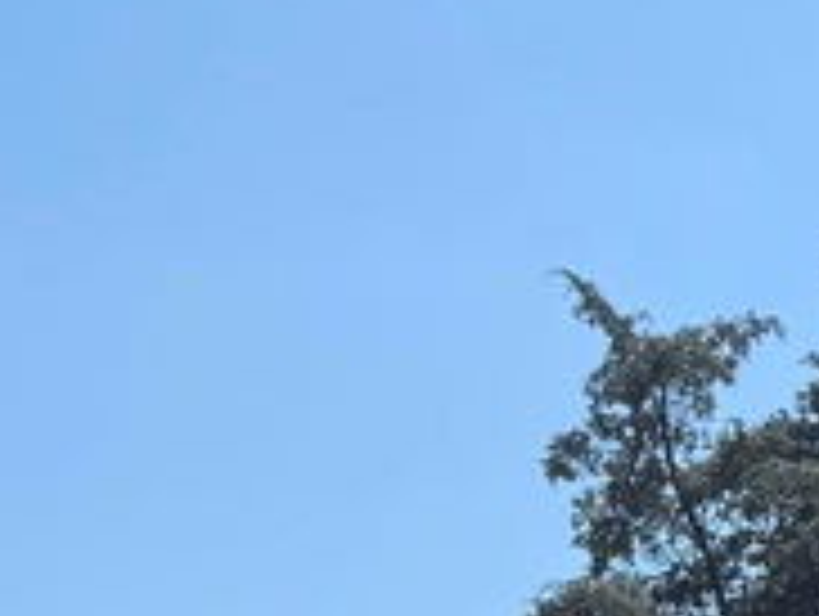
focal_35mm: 135
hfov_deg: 11.1
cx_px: 2218
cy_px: 1088
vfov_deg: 10.4
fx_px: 3198
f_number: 1.78
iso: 80
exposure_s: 1/4405
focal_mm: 6.76
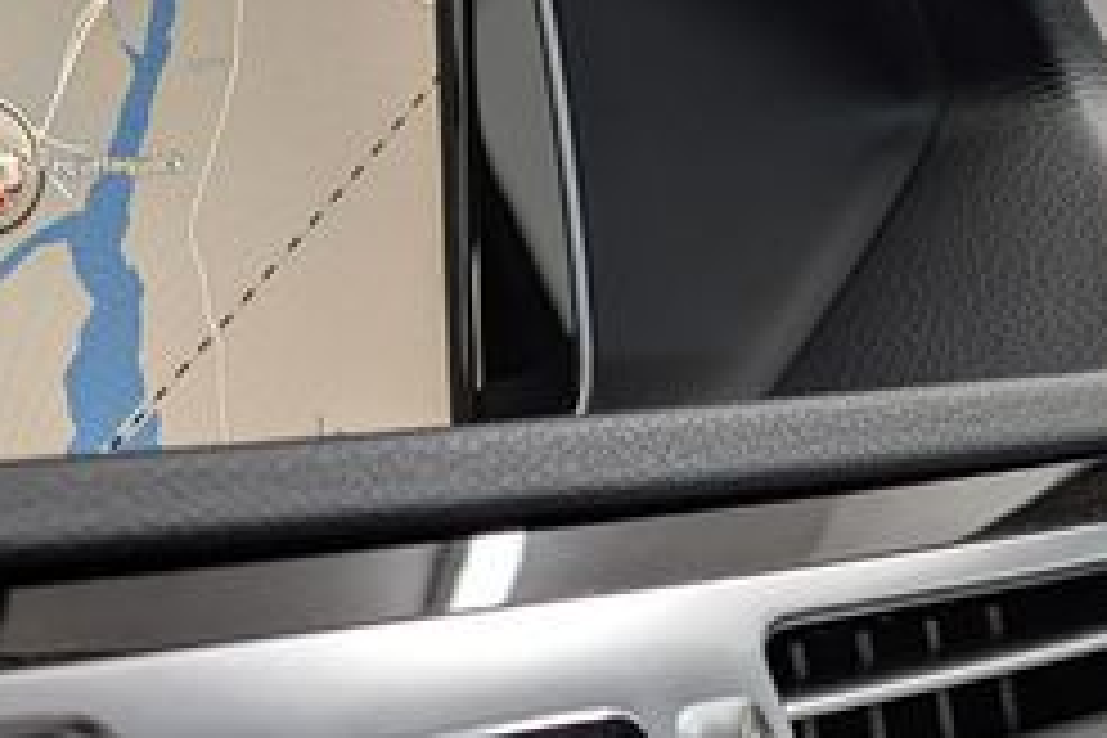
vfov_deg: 20.7
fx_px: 1999
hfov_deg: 29.9
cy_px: 562
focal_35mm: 65
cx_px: 162
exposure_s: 1/60
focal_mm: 6.9
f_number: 1.68
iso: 102
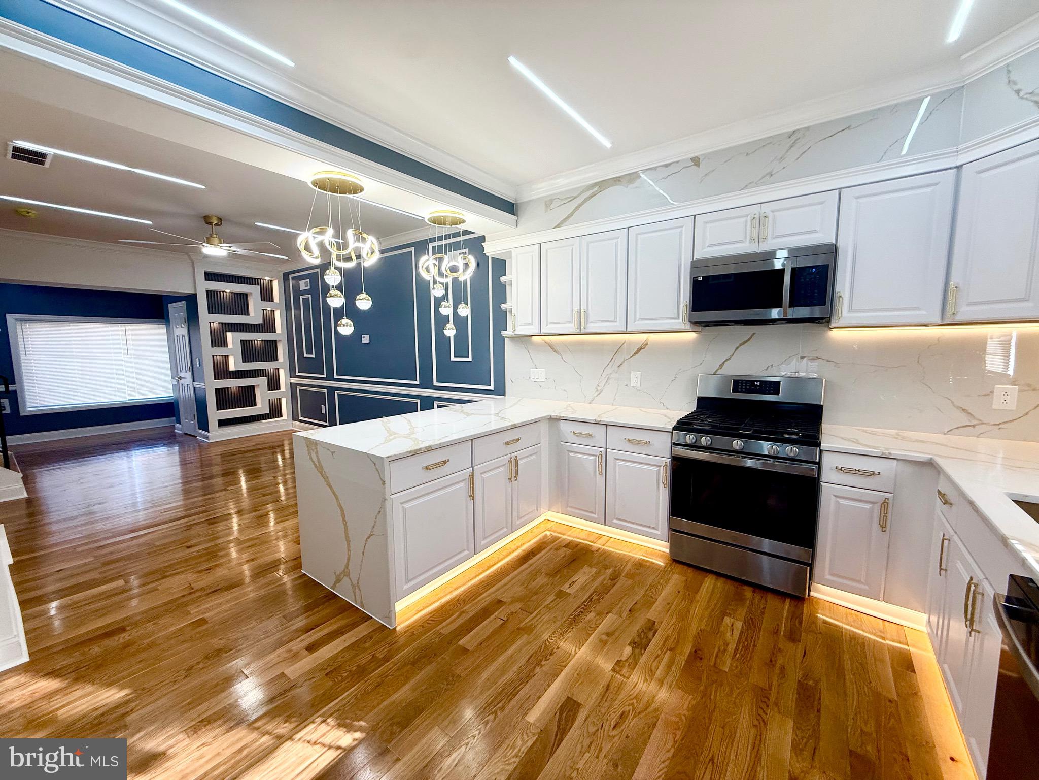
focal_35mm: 14
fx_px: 420
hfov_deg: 102.1
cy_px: 390
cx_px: 520
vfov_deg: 85.7
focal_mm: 2.22
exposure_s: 1/120
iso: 80
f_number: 2.2
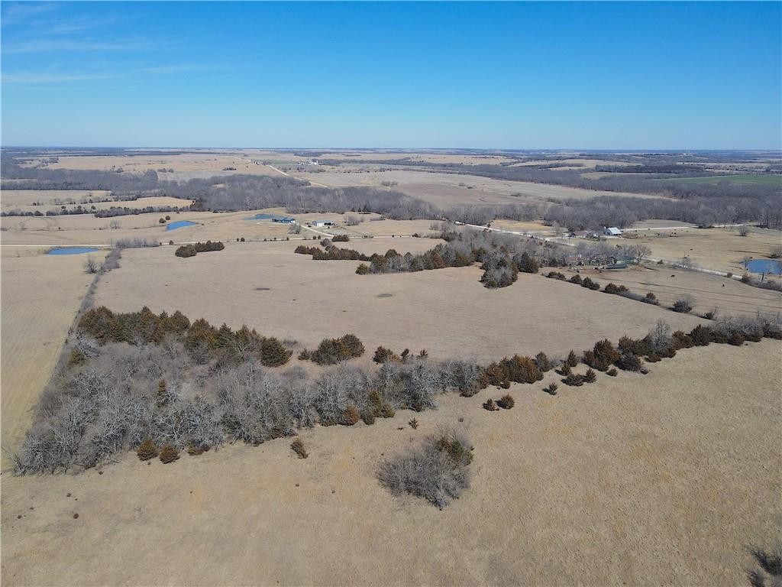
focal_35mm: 24
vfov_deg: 56.8
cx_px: 391
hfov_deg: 71.6
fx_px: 542
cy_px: 294
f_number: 2.8
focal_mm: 4.5
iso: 100
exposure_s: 1/1000
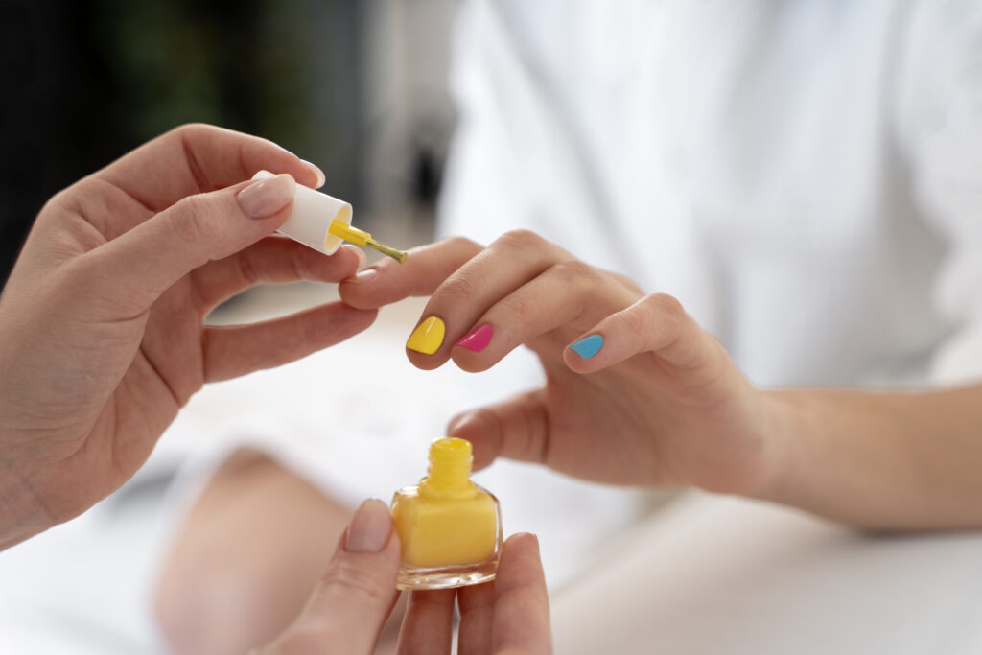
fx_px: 1525
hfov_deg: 35.7
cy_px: 328
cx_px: 491
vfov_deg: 24.2
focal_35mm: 56
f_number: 3.5
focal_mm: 55.9
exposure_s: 1/200
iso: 500
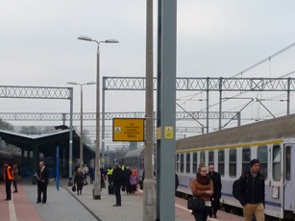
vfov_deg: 17.0
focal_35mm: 86
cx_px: 101
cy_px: 176
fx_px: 733
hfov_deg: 22.7
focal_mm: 5.9
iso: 200
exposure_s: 1/125
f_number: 6.3
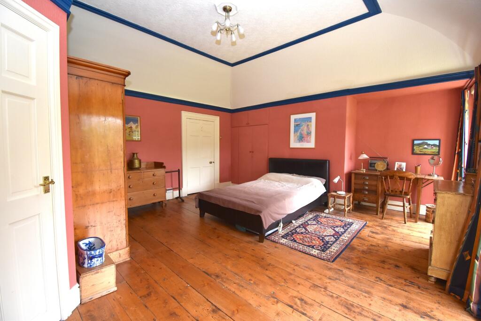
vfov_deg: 77.3
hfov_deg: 100.4
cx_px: 240
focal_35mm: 15
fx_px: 200
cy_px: 160
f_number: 4.5
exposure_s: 1/160
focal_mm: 10
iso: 800
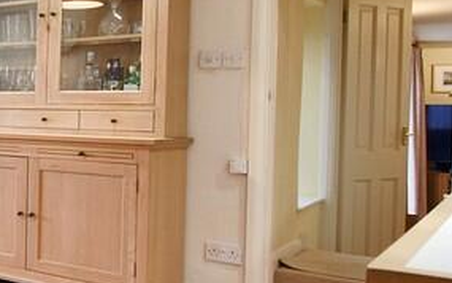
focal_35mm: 55
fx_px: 677
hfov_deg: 25.5
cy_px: 118
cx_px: -257
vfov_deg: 23.5
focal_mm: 10
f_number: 4.5
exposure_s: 1/15
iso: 180
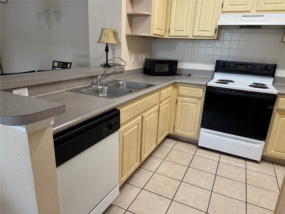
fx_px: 198
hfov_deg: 71.6
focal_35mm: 24
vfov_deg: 56.8
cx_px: 142
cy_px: 107
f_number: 1.78
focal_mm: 6.76
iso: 200
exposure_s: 1/60
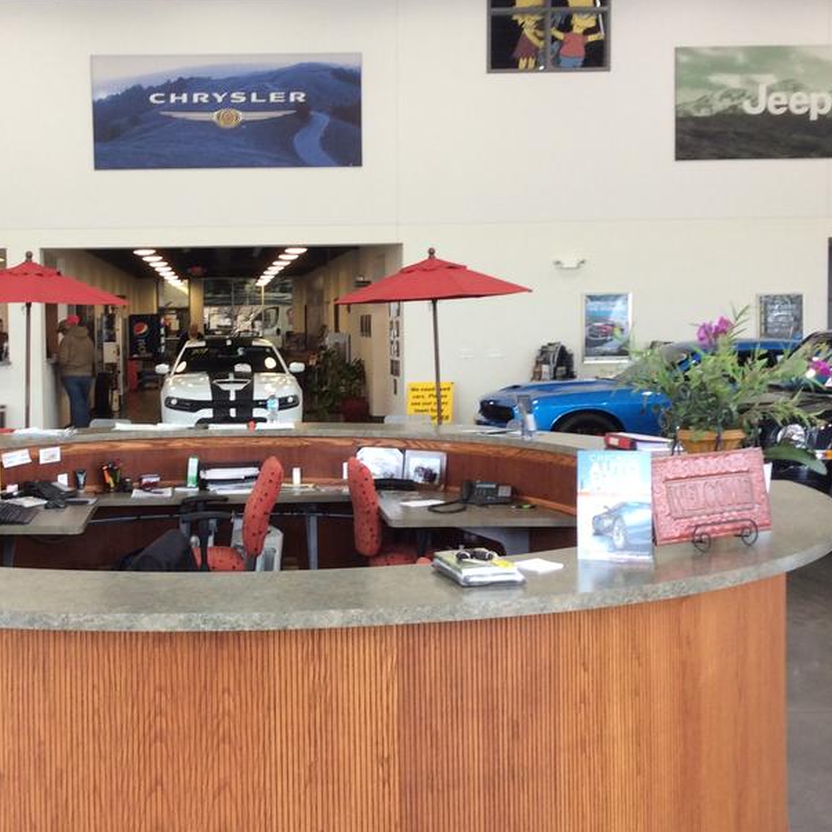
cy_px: 369
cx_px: 241
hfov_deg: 34.8
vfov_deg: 35.3
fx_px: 1305
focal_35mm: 48
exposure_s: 1/30
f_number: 2.4
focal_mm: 3.3
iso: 32
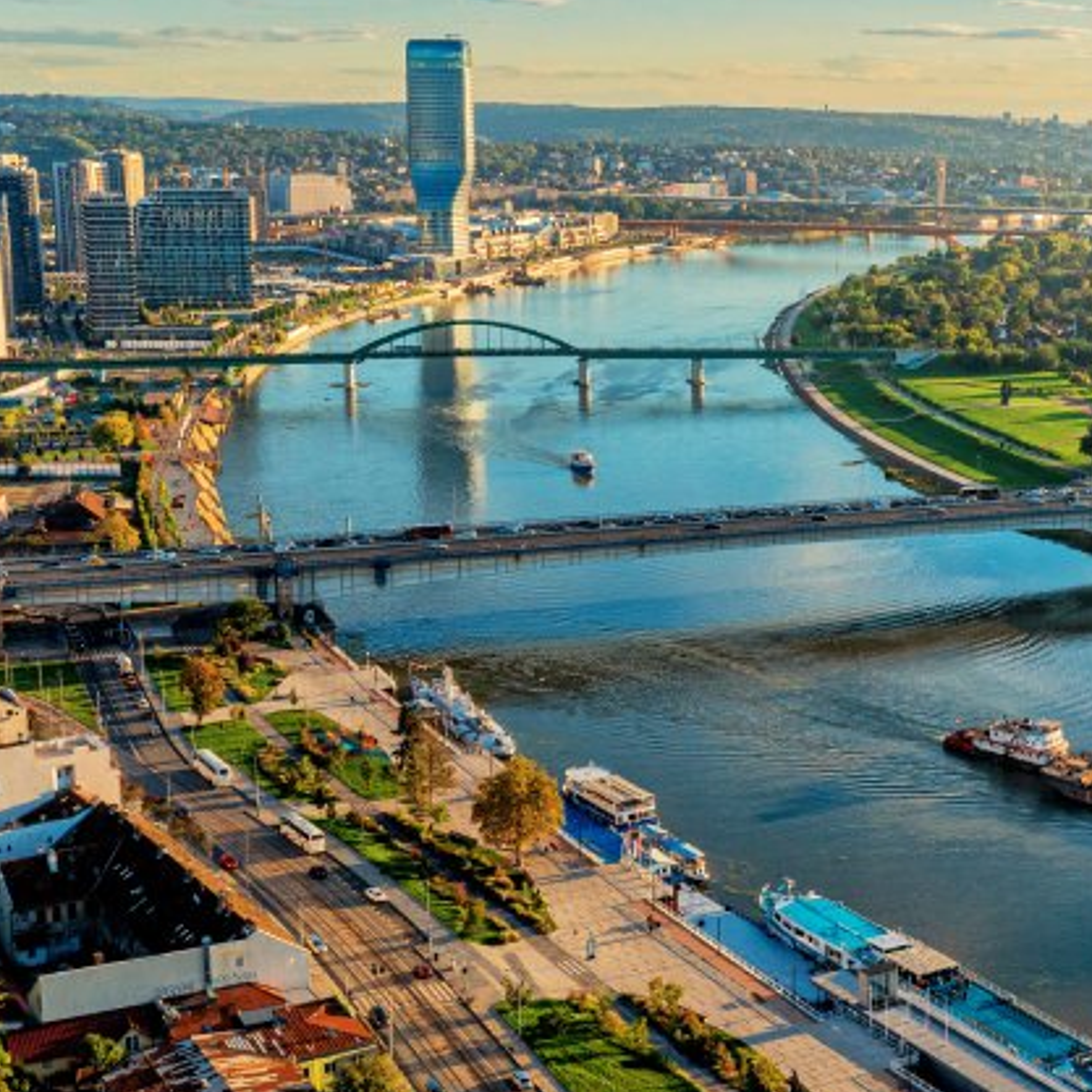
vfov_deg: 30.0
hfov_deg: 29.6
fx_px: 2034
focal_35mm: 57
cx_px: 799
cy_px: 579
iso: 100
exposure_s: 1/500
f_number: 4
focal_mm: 10.3
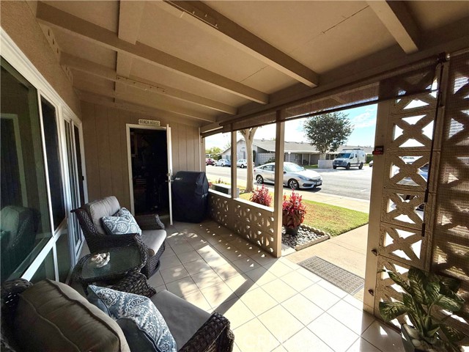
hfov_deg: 102.1
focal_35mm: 14
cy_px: 176
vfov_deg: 85.7
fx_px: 190
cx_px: 234
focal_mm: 2.22
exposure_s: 1/2320
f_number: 2.2
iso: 50
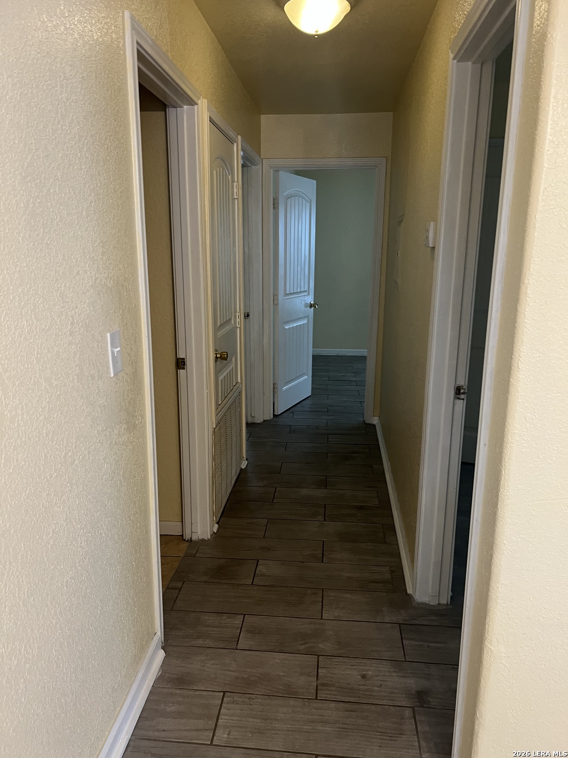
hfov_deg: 53.1
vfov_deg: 67.3
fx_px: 569
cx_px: 284
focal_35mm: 26
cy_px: 379
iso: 160
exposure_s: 1/60
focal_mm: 5.7
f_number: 1.5
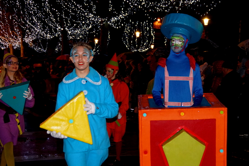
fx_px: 415
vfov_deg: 22.6
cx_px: 124
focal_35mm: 60
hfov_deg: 33.4
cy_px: 83
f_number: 4.5
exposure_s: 1/60
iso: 1600
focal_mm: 40
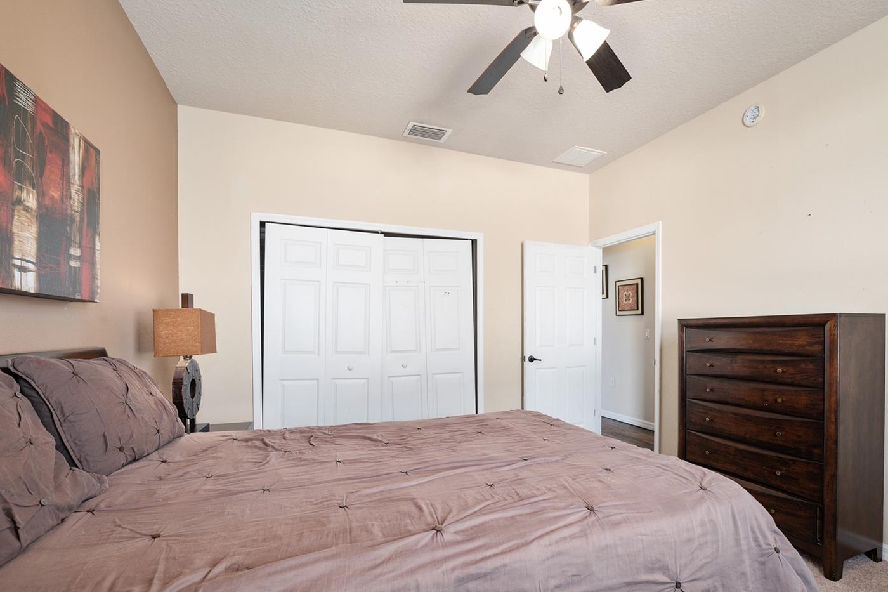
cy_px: 325
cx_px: 467
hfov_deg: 96.7
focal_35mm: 16
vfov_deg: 73.5
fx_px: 395
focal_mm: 14
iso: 320
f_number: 7.1
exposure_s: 1/8
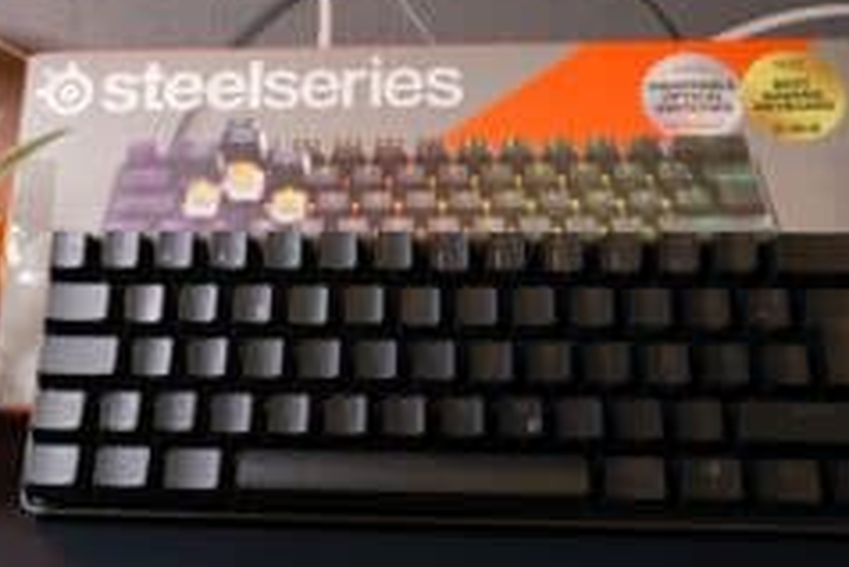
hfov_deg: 47.2
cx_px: 360
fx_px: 967
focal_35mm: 41
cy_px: 353
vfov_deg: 32.5
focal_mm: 16.5
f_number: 8
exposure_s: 1/25
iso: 1250
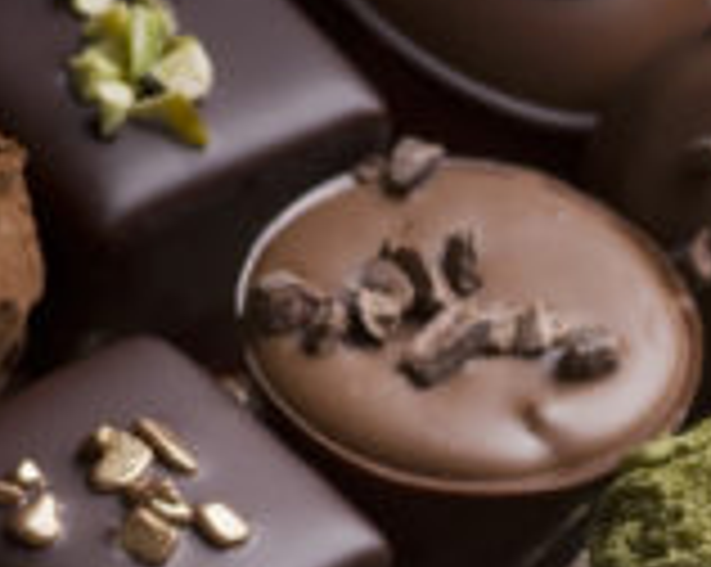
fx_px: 10816
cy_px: 569
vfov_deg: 3.0
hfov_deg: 3.8
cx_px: 1004
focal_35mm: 515
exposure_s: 1/200
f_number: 7.1
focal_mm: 105
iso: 200
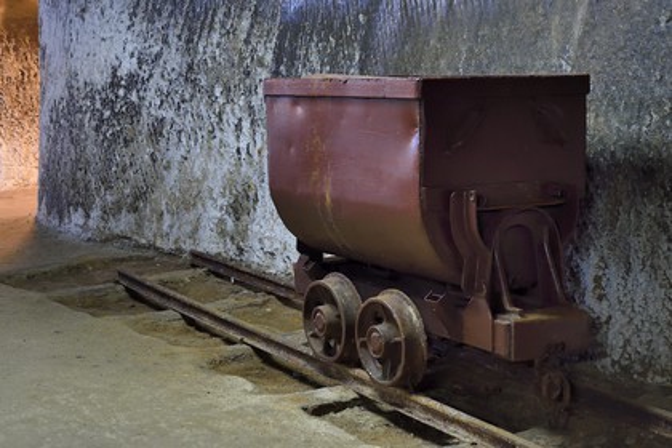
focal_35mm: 56
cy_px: 224
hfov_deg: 35.6
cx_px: 336
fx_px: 1045
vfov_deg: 24.2
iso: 3200
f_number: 4.5
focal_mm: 56
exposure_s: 1/25
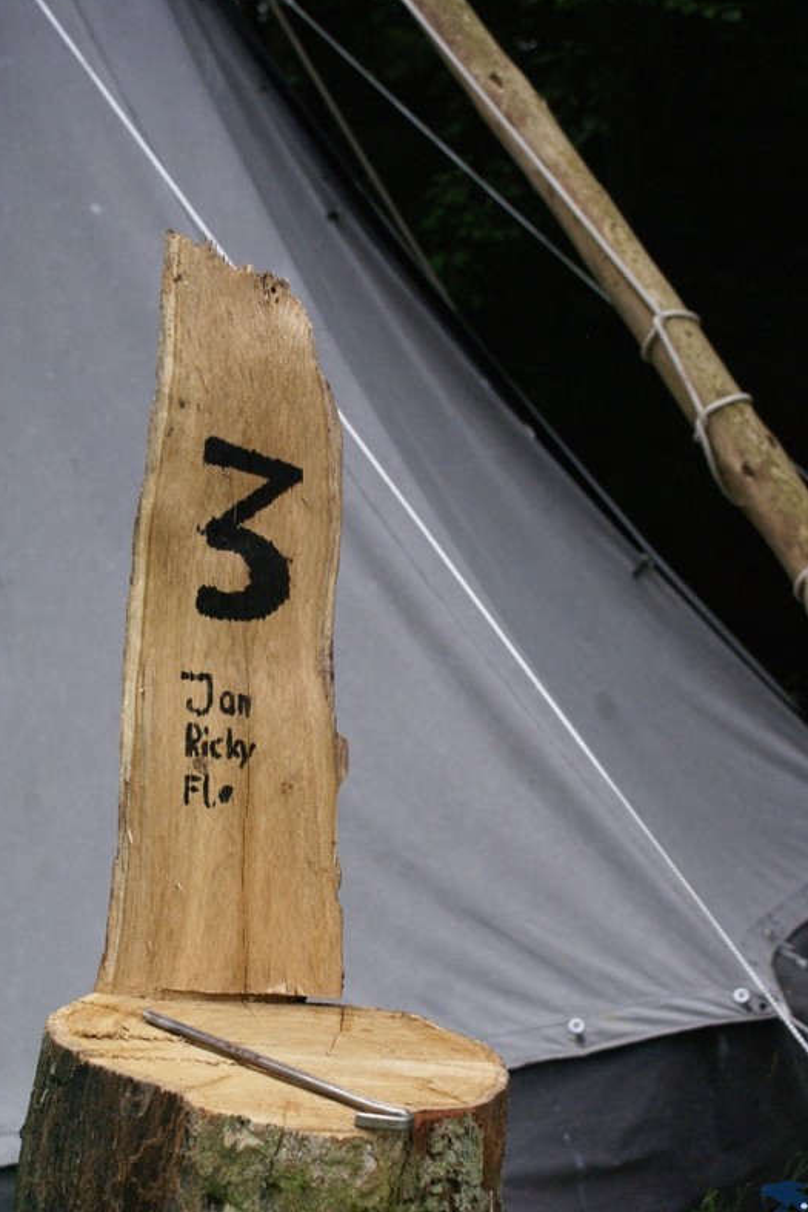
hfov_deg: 22.3
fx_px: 2054
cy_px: 609
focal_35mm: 61
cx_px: 407
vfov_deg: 32.9
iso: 400
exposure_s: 1/1250
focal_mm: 40
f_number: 5.6
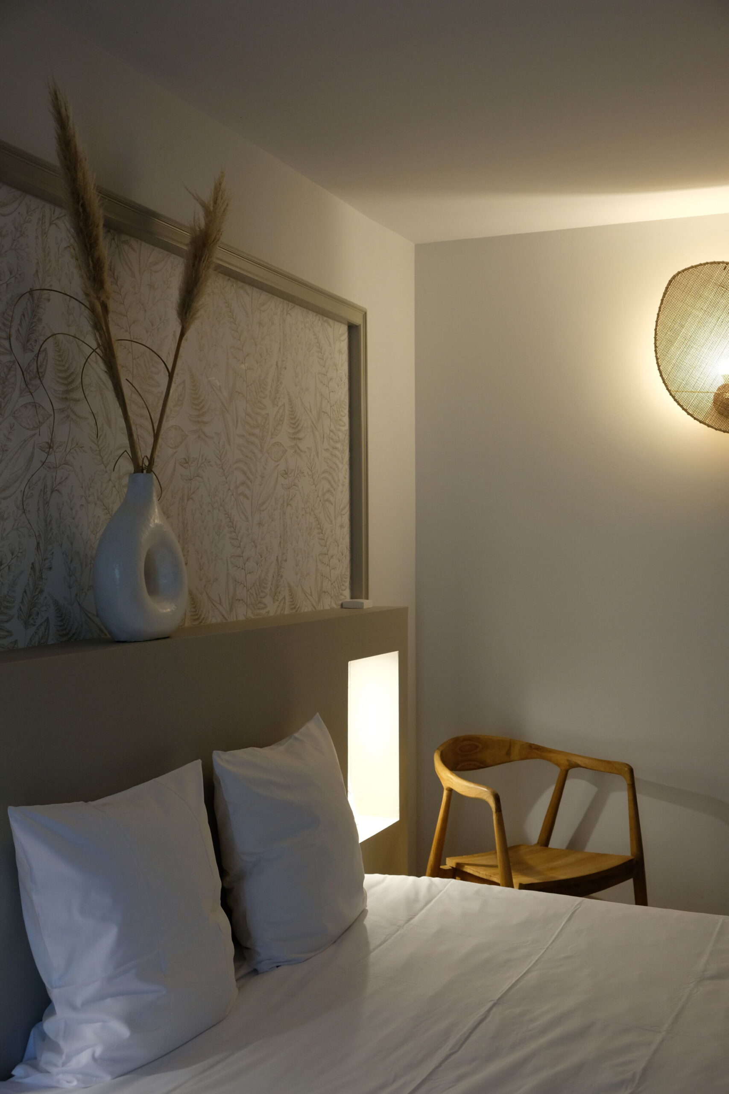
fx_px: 1154
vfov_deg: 50.7
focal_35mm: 38
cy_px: 547
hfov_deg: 35.1
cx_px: 364
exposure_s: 1/60
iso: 1250
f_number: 4.5
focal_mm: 25.4
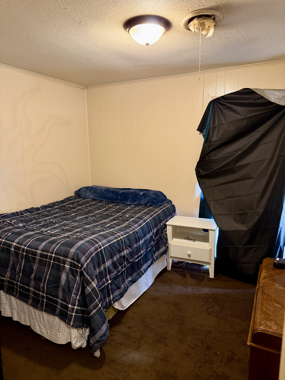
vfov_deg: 71.6
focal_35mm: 24
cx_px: 142
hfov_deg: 56.8
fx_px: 263
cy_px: 190
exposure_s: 1/40
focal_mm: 6.76
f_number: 1.78
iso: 640
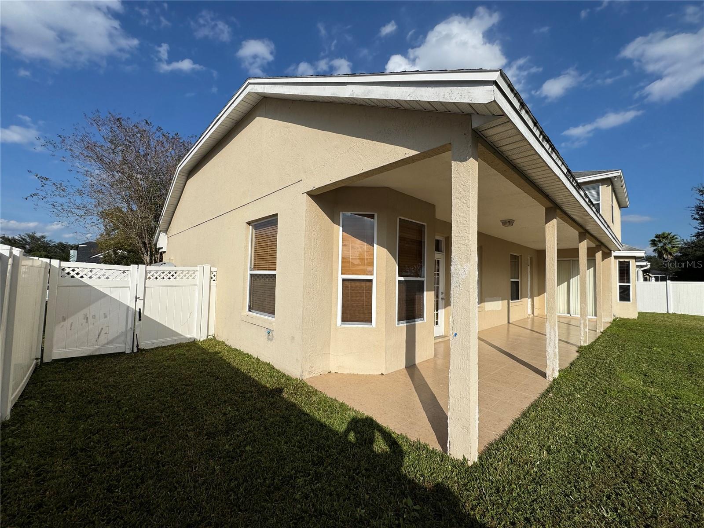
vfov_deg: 85.7
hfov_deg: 102.1
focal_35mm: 14
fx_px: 285
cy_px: 264
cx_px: 352
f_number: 2.2
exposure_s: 1/4367
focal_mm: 2.22
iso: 40
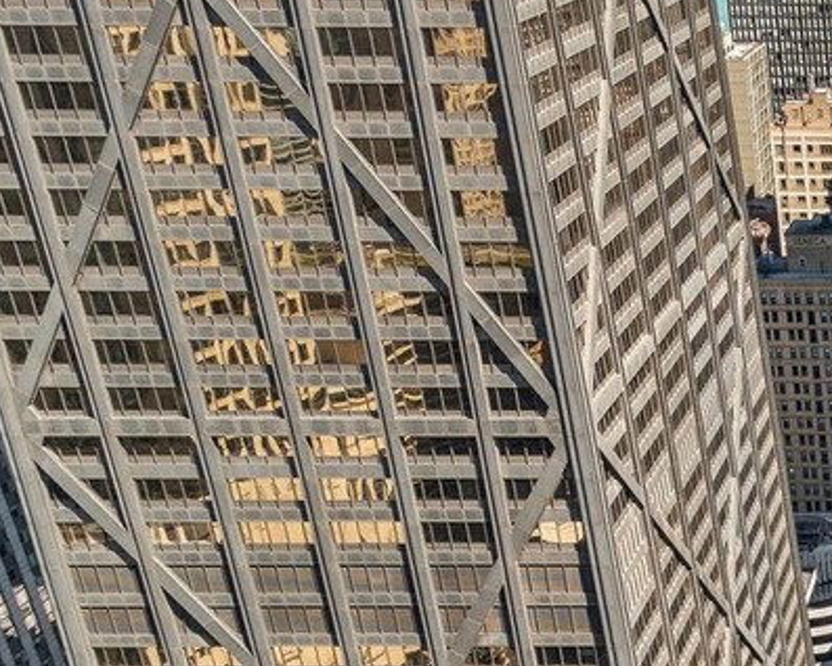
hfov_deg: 24.5
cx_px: 1143
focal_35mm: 65
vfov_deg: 21.9
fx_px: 1601
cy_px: 783
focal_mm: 17
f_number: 8
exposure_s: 1/160
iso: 200
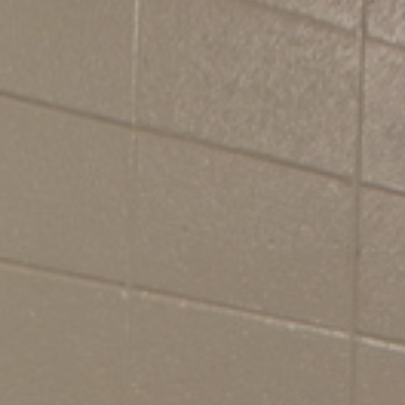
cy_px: 1028
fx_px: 3058
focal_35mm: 231
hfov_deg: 7.6
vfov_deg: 7.1
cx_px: 310
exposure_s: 1/50
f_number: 7.1
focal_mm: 30
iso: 400
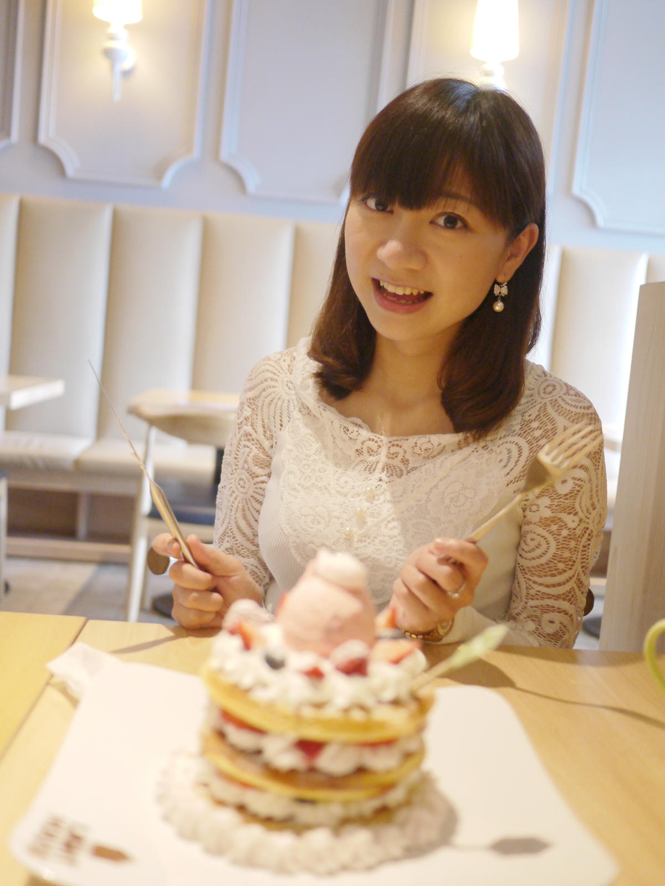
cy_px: 443
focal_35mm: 40
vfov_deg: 46.8
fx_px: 1025
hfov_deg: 36.0
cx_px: 332
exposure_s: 1/60
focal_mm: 20
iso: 800
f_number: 1.7
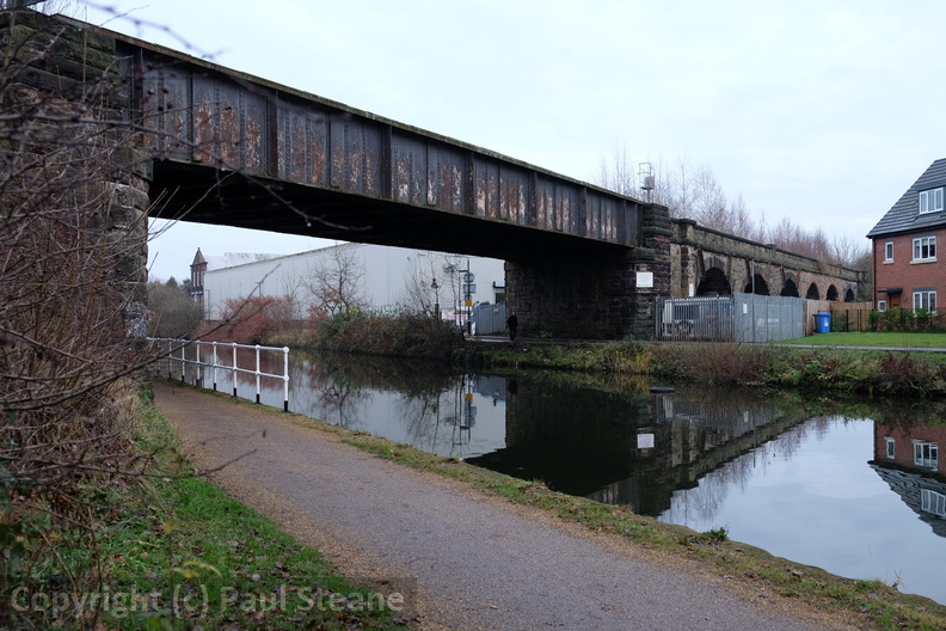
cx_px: 473
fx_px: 841
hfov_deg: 58.7
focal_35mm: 32
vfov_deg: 41.1
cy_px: 316
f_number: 3.6
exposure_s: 1/60
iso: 200
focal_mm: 21.4
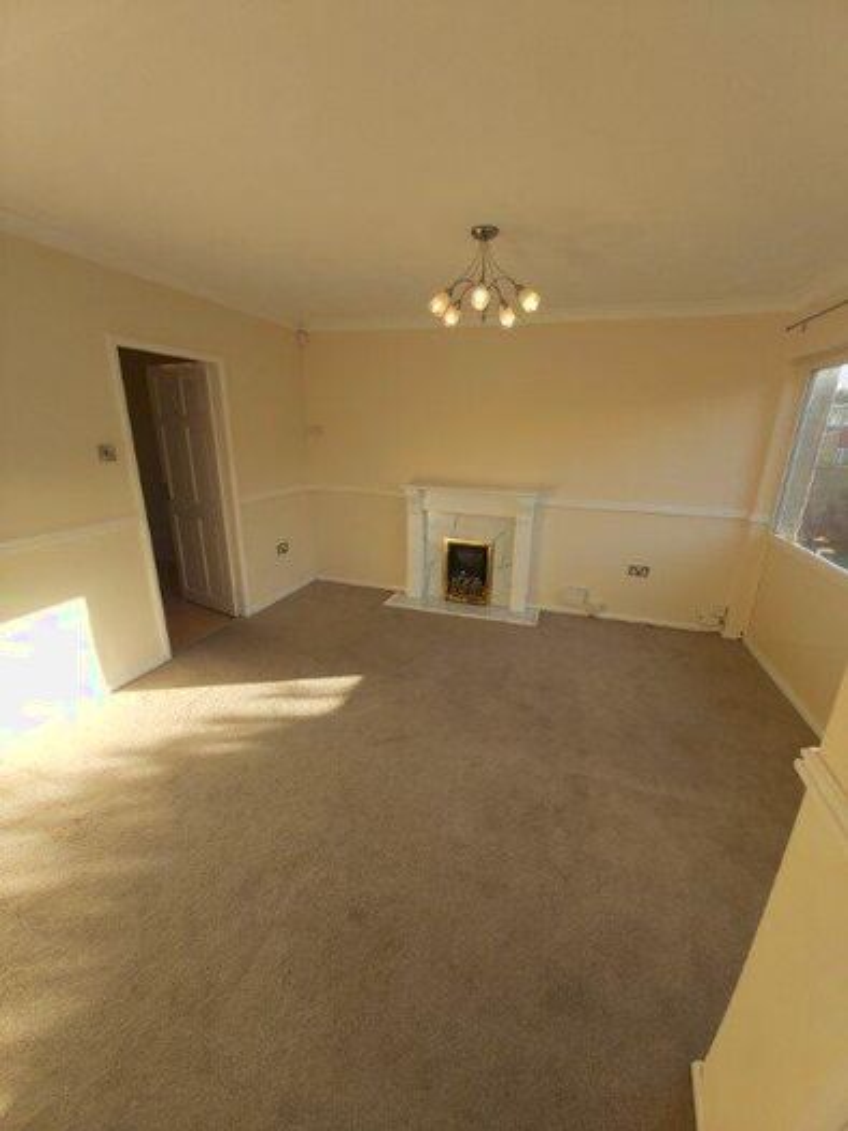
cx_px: 424
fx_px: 392
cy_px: 566
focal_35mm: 12
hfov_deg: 94.5
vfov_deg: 110.5
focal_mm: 1.42
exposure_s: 1/242
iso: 40
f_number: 2.2
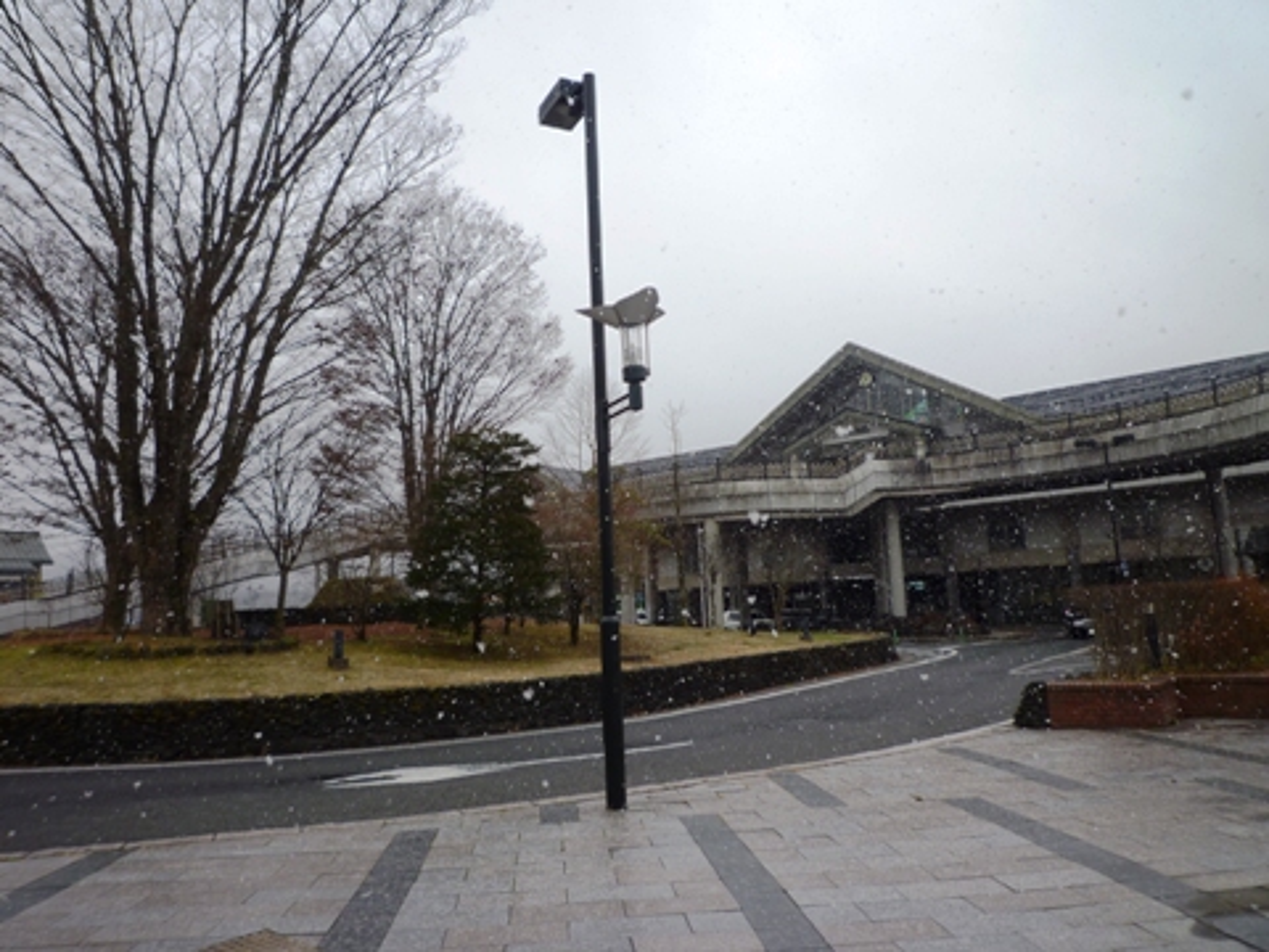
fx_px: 916
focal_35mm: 25
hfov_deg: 69.4
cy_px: 476
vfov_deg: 54.9
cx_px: 634
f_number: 2.8
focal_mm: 4.4
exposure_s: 1/200
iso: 80
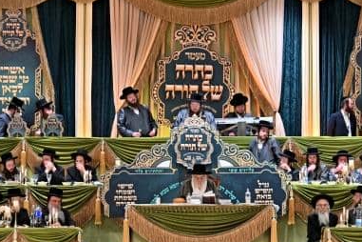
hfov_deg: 10.9
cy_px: 149
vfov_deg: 7.3
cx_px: 184
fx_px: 1890
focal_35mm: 188
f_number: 2.8
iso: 500
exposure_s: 1/250
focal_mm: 70
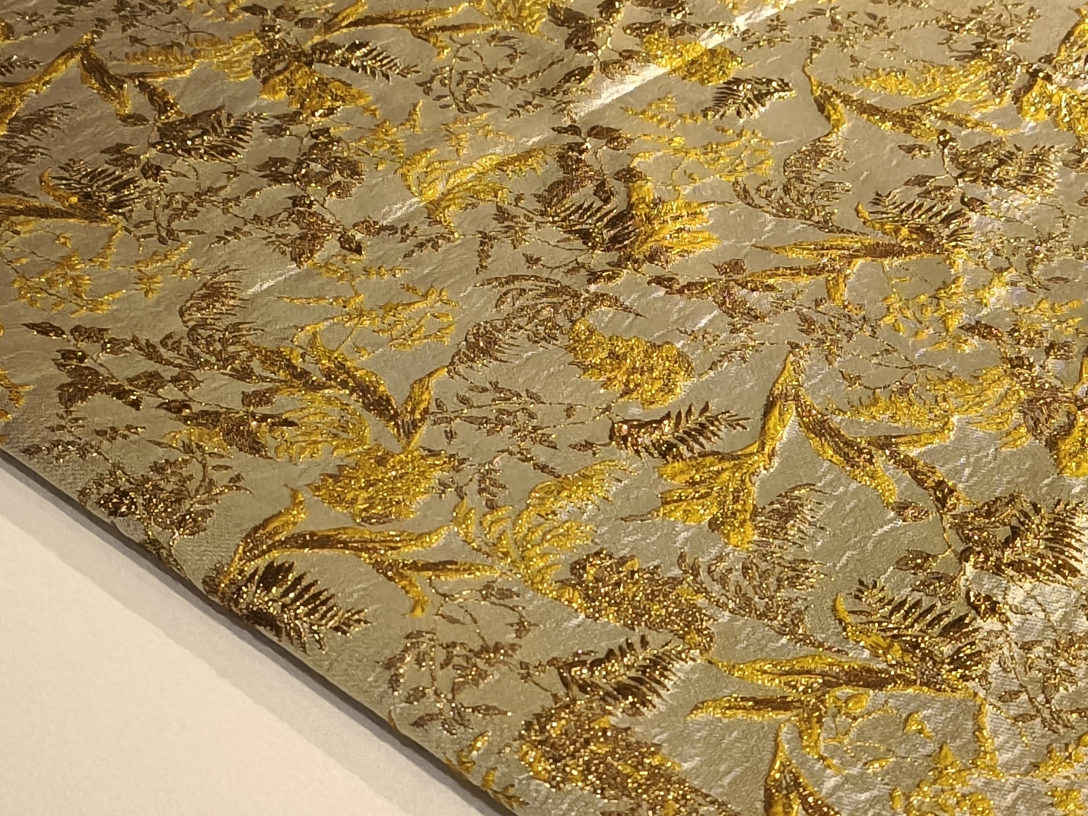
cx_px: 544
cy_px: 408
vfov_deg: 22.3
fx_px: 2074
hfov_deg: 29.4
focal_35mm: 66
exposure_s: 1/1776
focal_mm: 6.57
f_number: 1.6
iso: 2500
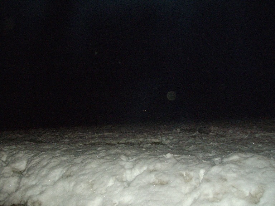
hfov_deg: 51.4
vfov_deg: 39.7
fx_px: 286
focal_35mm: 36
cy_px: 103
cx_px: 138
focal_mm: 6
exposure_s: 1/50
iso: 320
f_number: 2.7
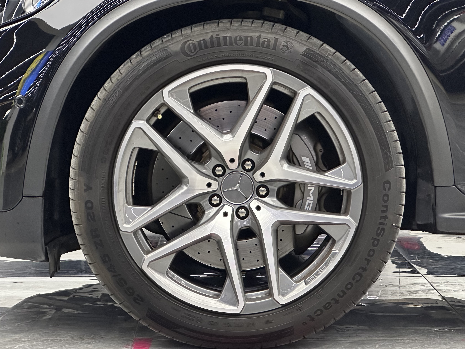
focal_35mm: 81
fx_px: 1088
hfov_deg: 24.1
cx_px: 235
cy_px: 178
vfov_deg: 18.2
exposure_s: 1/100
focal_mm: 9
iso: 400
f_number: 2.8
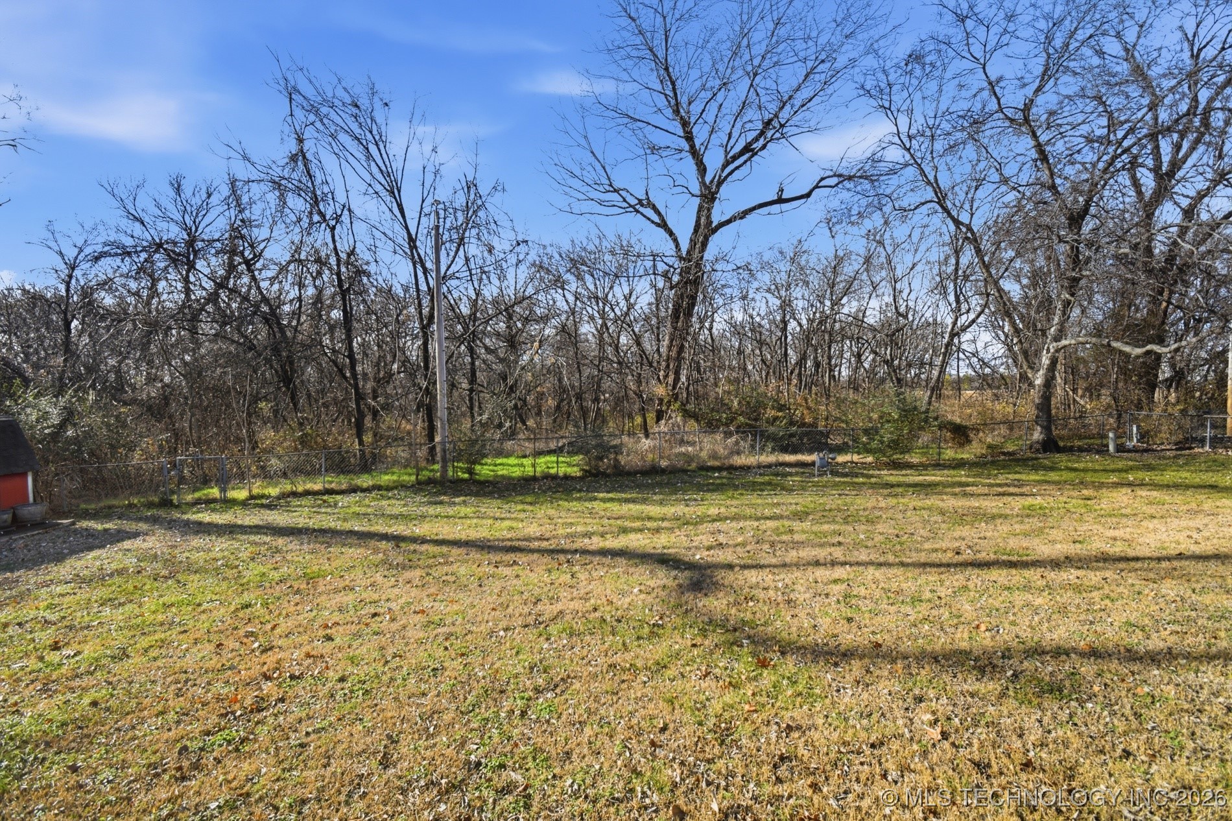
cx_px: 616
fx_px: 513
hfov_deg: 100.4
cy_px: 410
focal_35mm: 15
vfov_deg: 77.3
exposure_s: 1/1250
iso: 250
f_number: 13
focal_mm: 10
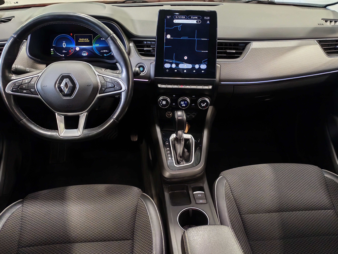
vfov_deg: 44.2
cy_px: 127
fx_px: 312
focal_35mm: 32
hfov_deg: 56.8
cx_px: 169
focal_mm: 6.12
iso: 1000
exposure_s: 1/50
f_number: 1.9
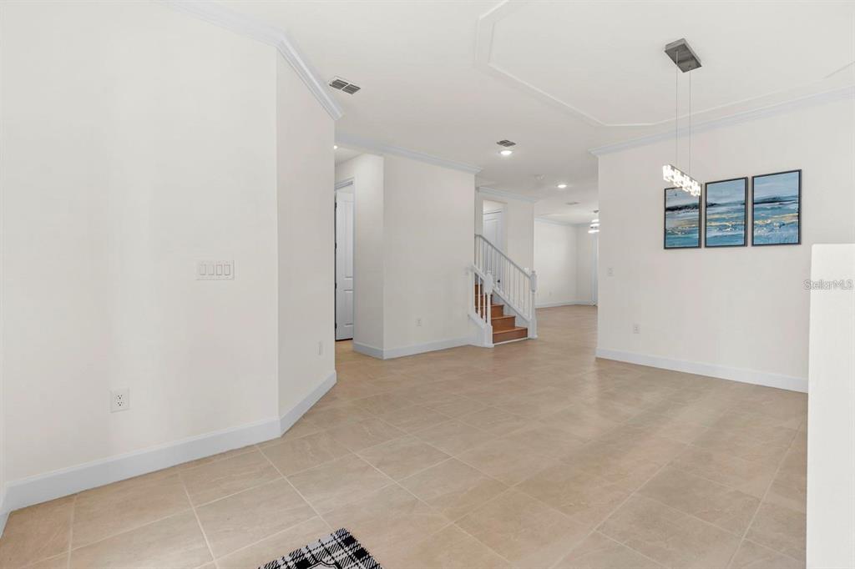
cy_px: 284
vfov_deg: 73.7
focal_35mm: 16
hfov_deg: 96.8
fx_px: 380
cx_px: 428
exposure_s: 1/3
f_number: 8
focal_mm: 16
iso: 250
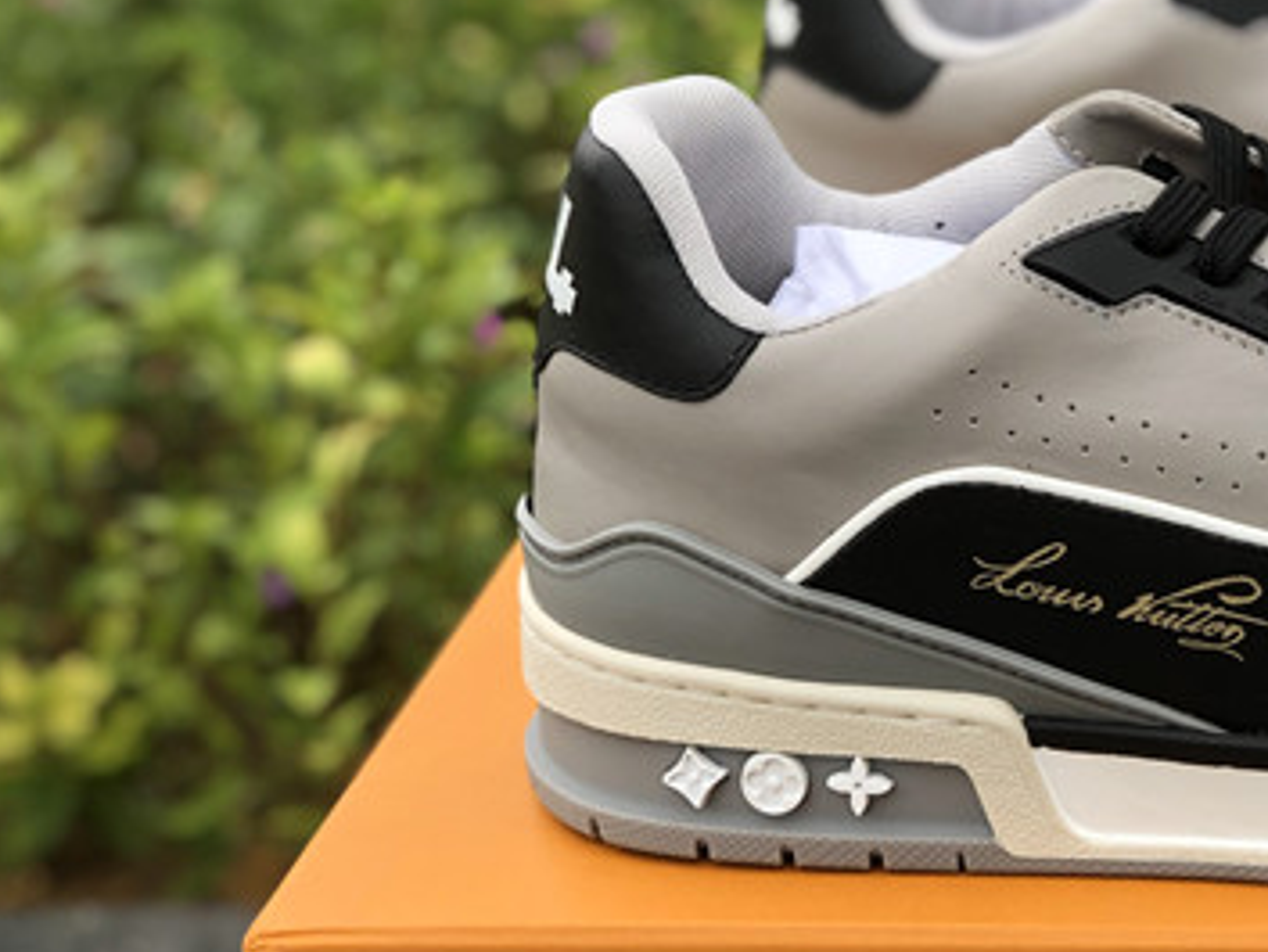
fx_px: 3994
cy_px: 451
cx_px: 1279
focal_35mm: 109
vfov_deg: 13.6
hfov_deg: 17.6
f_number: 2.4
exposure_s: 1/182
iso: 16
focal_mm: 6
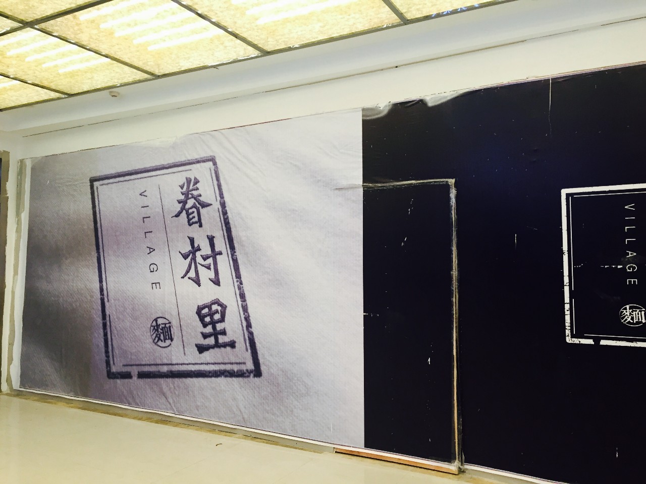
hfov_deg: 61.7
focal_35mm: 29
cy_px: 242
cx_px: 323
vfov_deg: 48.2
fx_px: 541
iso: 64
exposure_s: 1/33
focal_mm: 4.15
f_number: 2.2
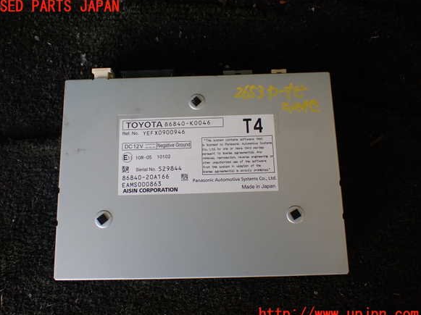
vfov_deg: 45.4
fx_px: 377
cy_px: 161
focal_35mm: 31
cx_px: 205
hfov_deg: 58.4
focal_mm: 5.4
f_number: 2.3
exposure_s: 1/125
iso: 160
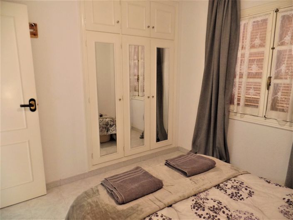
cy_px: 110
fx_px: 195
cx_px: 146
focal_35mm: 23
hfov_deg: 74.0
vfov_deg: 58.8
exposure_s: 1/30
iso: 400
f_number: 2.8
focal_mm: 4.1
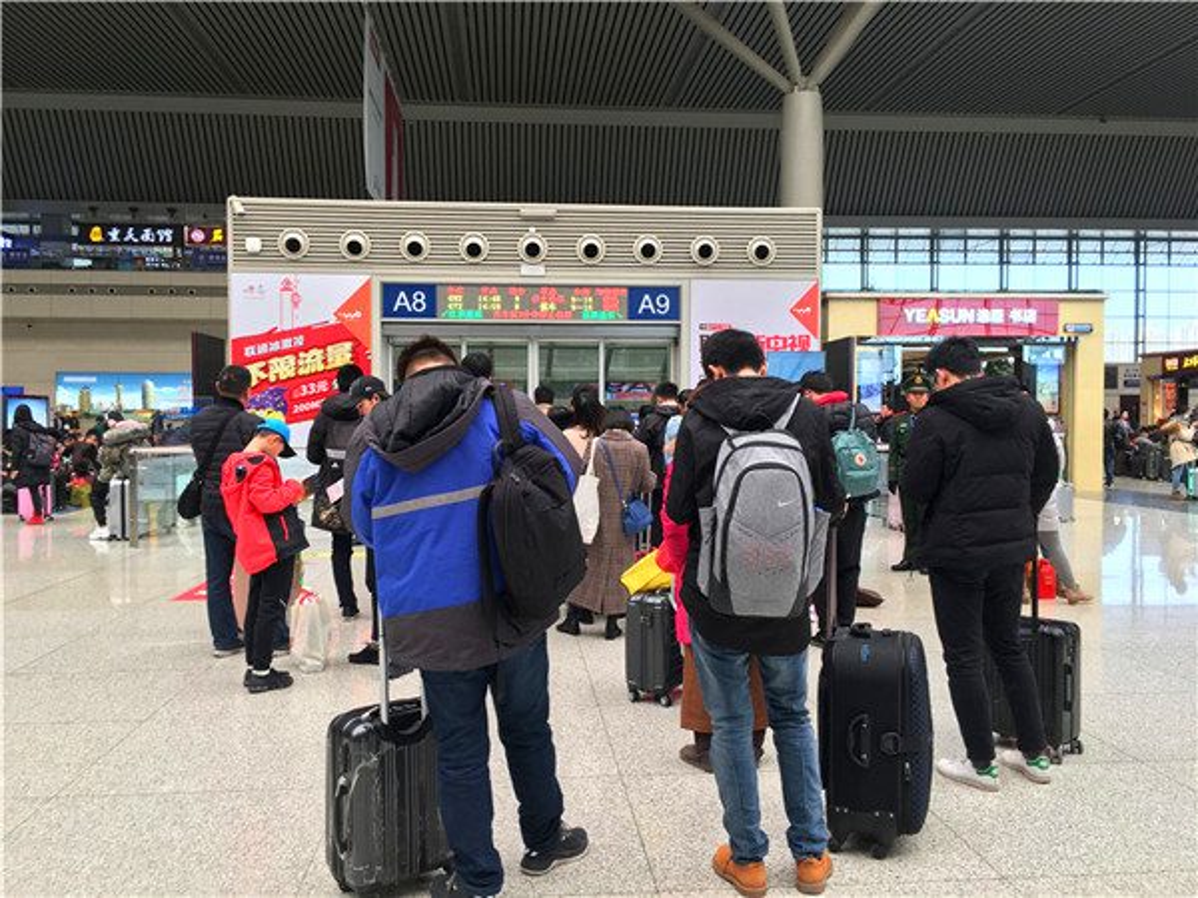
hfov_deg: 61.7
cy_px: 449
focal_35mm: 29
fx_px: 1004
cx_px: 599
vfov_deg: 48.2
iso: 25
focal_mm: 4.15
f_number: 2.2
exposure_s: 1/100
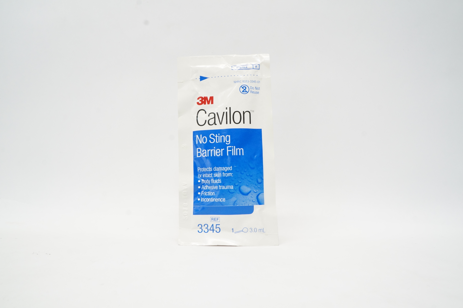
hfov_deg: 67.4
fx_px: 347
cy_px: 154
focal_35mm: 27
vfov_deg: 47.8
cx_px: 232
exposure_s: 1/15
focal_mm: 18
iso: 800
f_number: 13
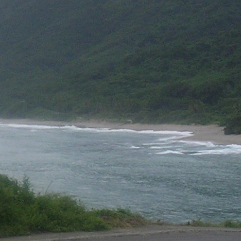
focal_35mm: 147
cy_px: 99
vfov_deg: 11.9
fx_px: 1158
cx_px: -38
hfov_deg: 11.7
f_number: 5.6
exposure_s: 1/142
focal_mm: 5.8
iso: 100
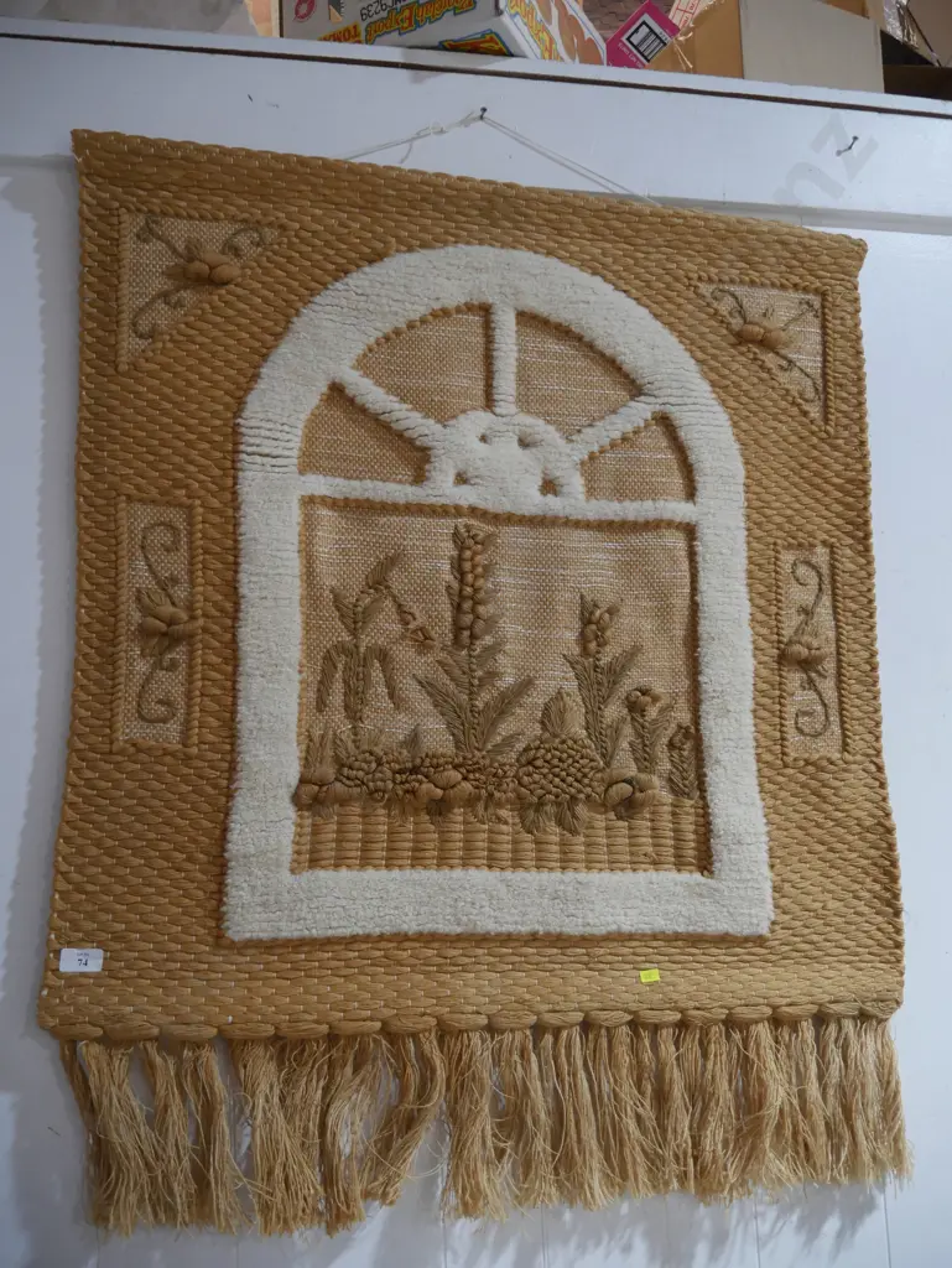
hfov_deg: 49.8
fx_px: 1026
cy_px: 634
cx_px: 476
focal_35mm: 28
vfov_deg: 63.4
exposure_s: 1/60
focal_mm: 14
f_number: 3.5
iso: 640
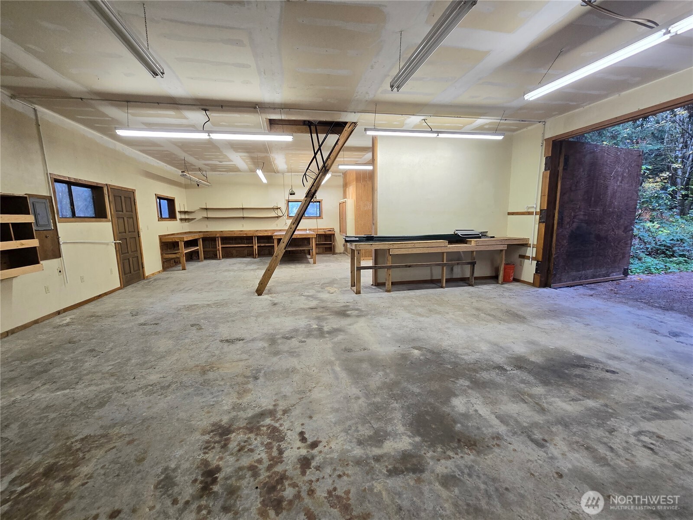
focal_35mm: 13
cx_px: 346
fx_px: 260
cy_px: 260
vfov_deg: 89.9
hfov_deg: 106.2
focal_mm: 2.2
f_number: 2.2
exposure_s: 1/60
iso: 160
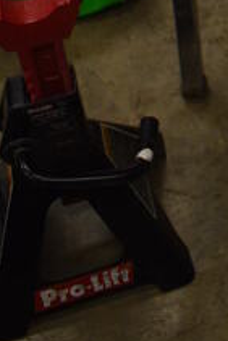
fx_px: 1110
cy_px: -348
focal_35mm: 117
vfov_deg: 14.4
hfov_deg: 11.1
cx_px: 375
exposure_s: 1/200
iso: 800
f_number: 3.5
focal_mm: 18
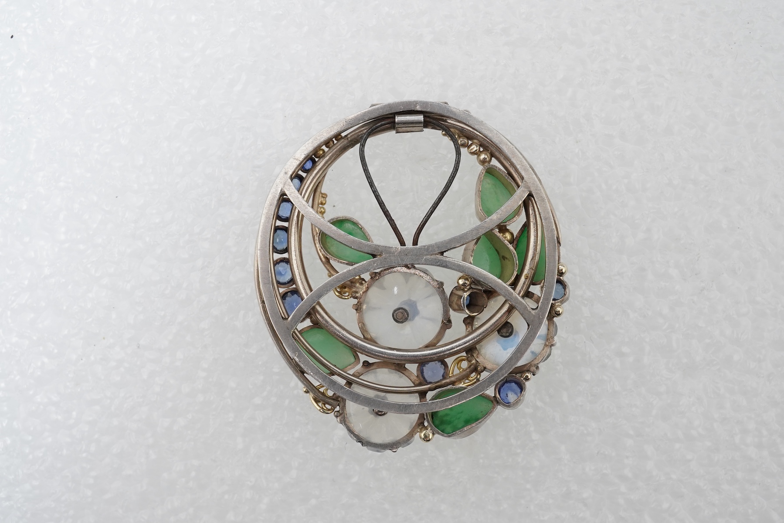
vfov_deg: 29.9
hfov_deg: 43.6
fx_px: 980
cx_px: 392
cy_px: 262
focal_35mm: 45
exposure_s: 1/125
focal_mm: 30
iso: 640
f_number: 18
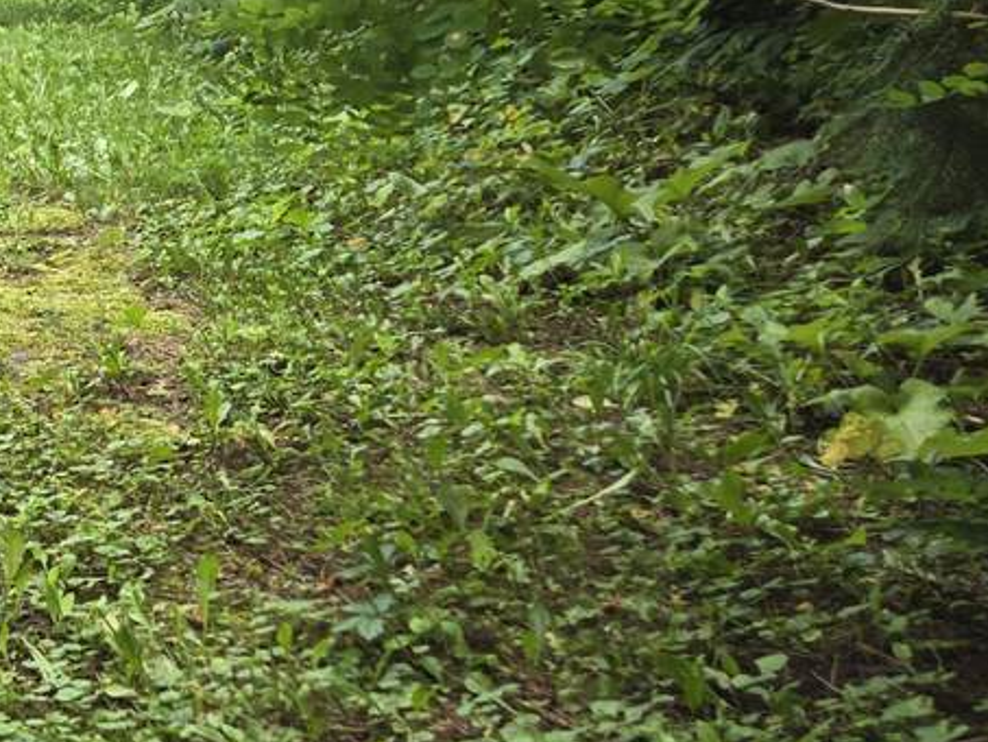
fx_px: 1856
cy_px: 133
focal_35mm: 65
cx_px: -321
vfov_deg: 22.3
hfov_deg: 25.4
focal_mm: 5.4
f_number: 1.8
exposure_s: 1/180
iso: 25
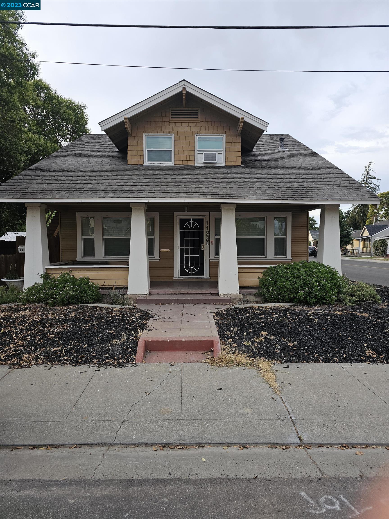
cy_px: 260
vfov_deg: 73.9
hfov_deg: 58.9
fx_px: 345
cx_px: 194
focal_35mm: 23
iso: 64
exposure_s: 1/180
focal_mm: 6.3
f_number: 1.7
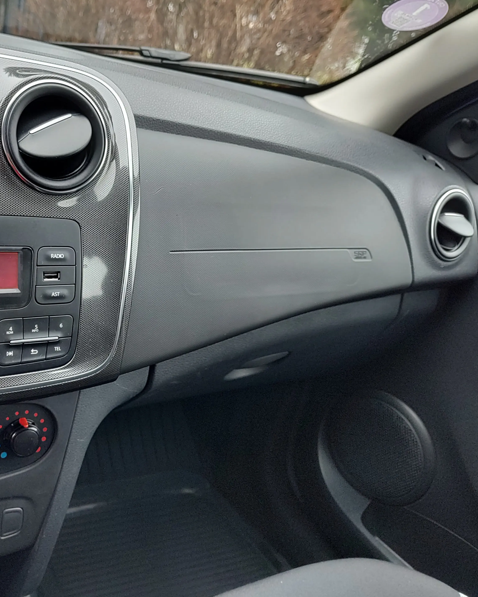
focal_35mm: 30
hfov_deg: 46.0
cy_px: 298
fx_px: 530
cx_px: 96
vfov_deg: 58.8
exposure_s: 1/50
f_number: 1.8
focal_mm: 5.56
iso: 169
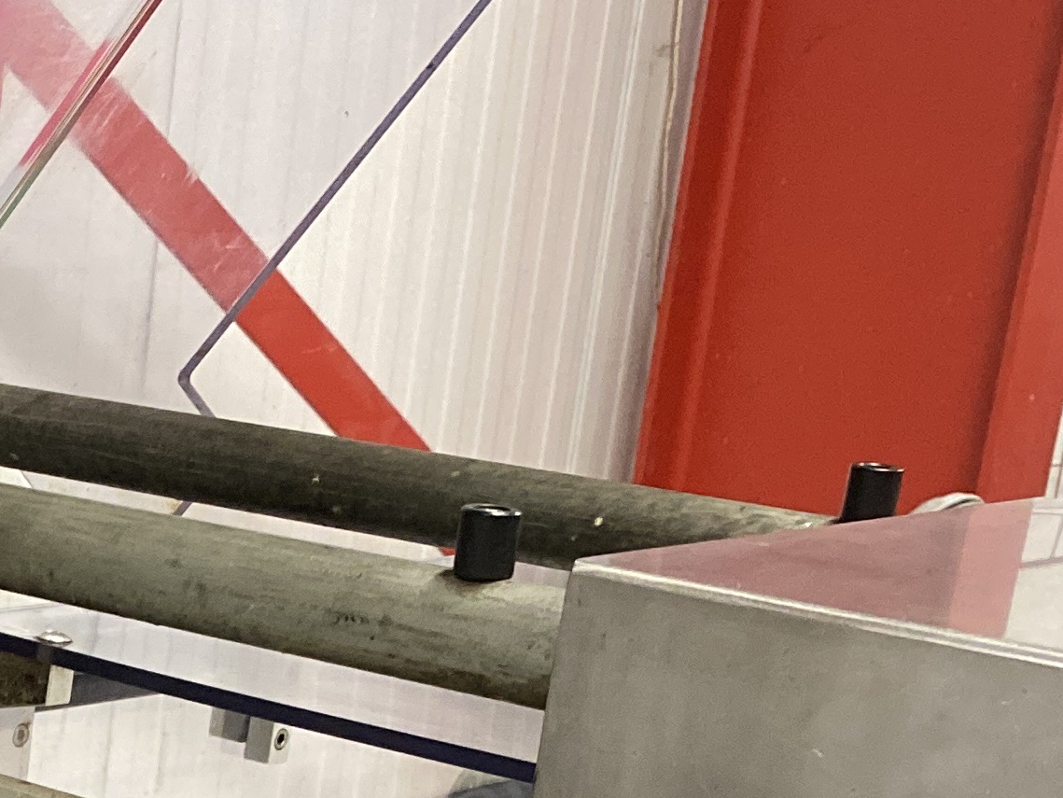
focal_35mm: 92
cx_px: -325
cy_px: 1145
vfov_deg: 15.1
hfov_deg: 19.6
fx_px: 2826
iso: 320
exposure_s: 1/33
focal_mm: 4.25
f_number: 1.8
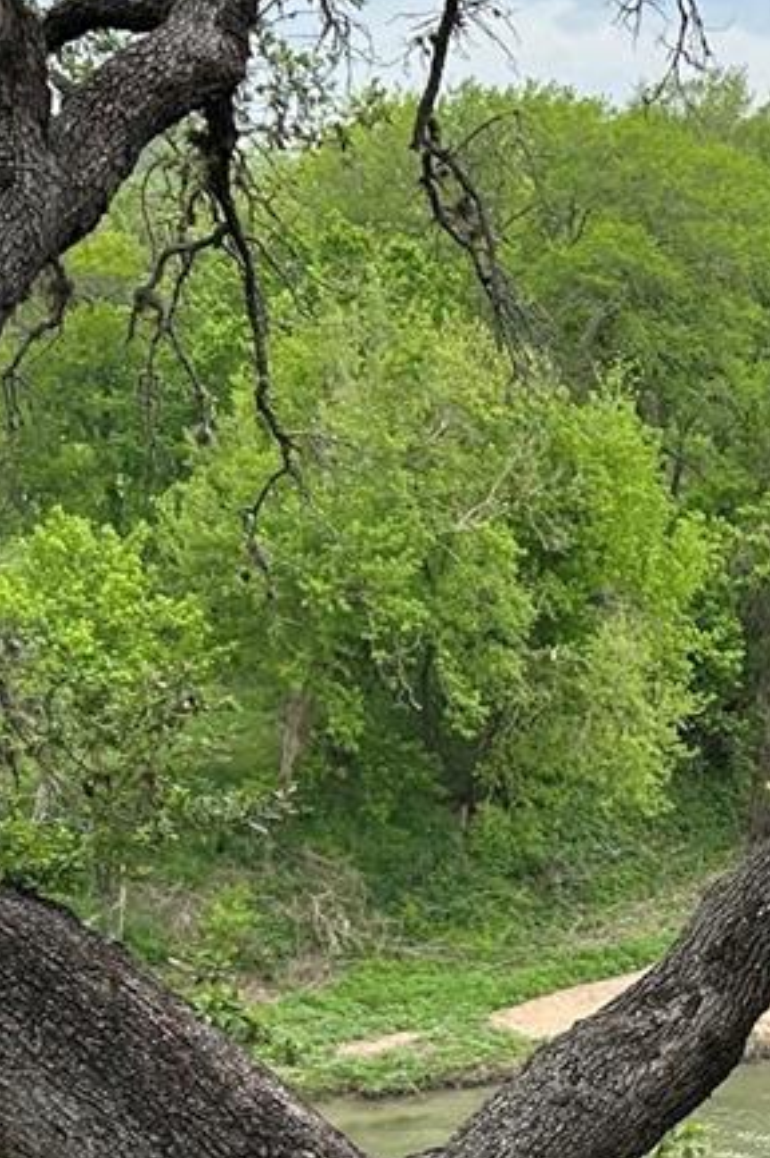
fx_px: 3085
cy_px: 1003
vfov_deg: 20.9
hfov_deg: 13.7
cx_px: 1005
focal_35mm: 96
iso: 50
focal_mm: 5.7
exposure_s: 1/1058
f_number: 1.5
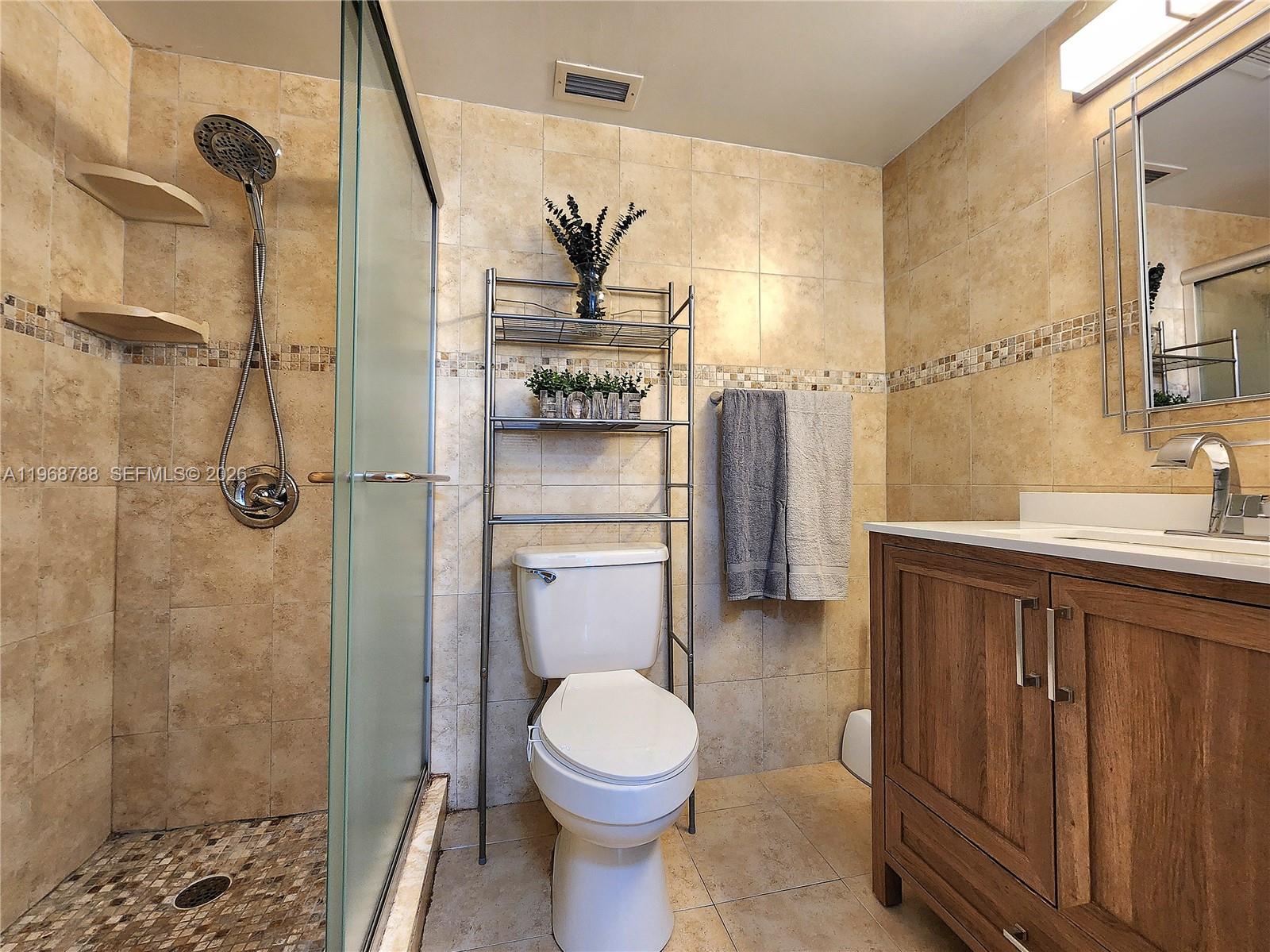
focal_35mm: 13
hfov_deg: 106.2
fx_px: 477
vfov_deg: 89.9
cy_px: 476
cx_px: 635
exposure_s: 1/60.2
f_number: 2.2
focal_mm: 2.2
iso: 200
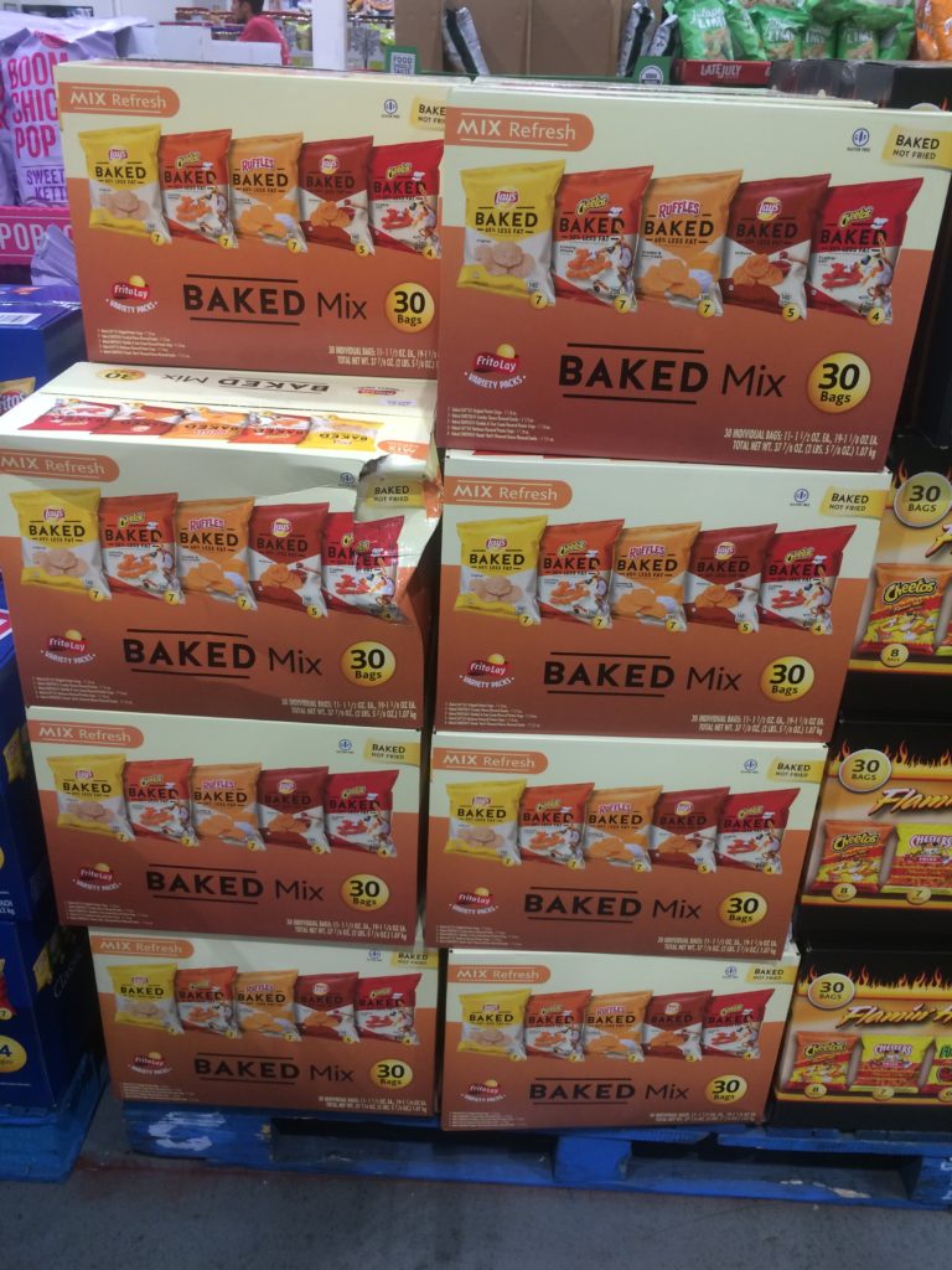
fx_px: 1063
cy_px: 635
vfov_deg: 61.7
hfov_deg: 48.2
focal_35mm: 29
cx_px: 476
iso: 100
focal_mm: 4.15
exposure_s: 1/30
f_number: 2.2
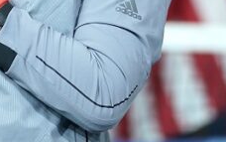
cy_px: -115
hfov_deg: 3.0
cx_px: -20
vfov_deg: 1.9
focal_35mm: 708
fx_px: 4365
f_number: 2.8
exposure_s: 1/1250
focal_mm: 155
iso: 1250
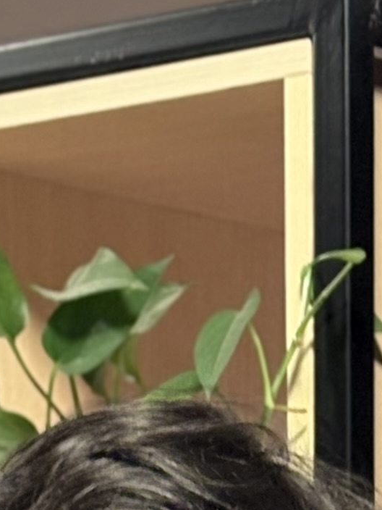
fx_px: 4385
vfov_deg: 6.4
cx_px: 381
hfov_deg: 5.0
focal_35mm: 298
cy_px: 1179
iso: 125
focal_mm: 5.96
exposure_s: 1/33
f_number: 1.6
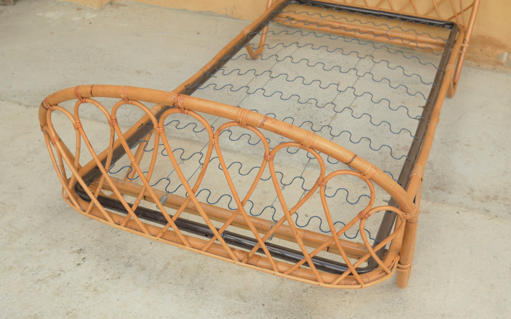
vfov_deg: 29.8
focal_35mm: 43
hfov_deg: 46.2
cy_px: 183
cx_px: 256
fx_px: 599
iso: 200
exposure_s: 1/500
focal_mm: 20
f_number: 3.5
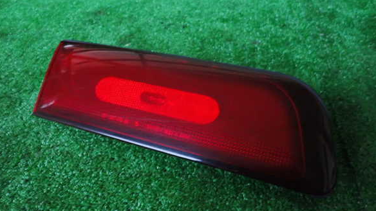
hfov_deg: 67.9
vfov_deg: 41.4
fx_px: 279
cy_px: 116
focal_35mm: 28
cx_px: 190
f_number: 2
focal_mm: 4.5
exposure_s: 1/15
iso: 800
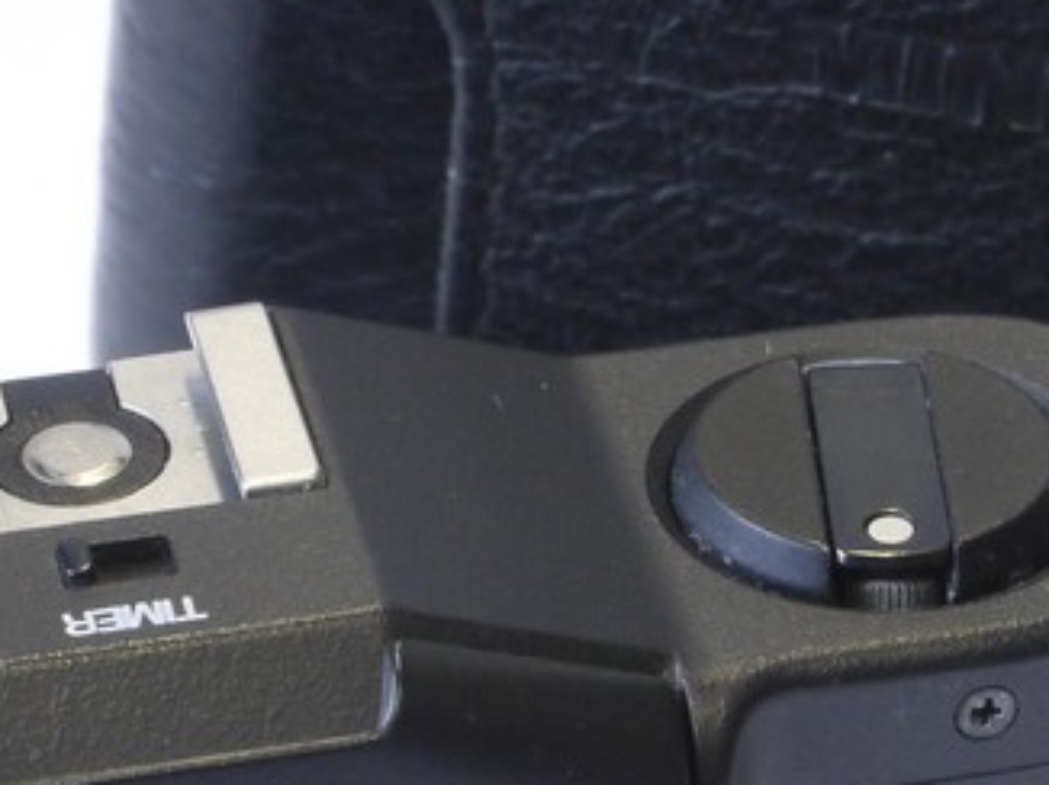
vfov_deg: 7.5
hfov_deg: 9.9
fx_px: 6026
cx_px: 611
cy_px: 531
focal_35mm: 199
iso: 400
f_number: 11
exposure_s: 1/10
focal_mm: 27
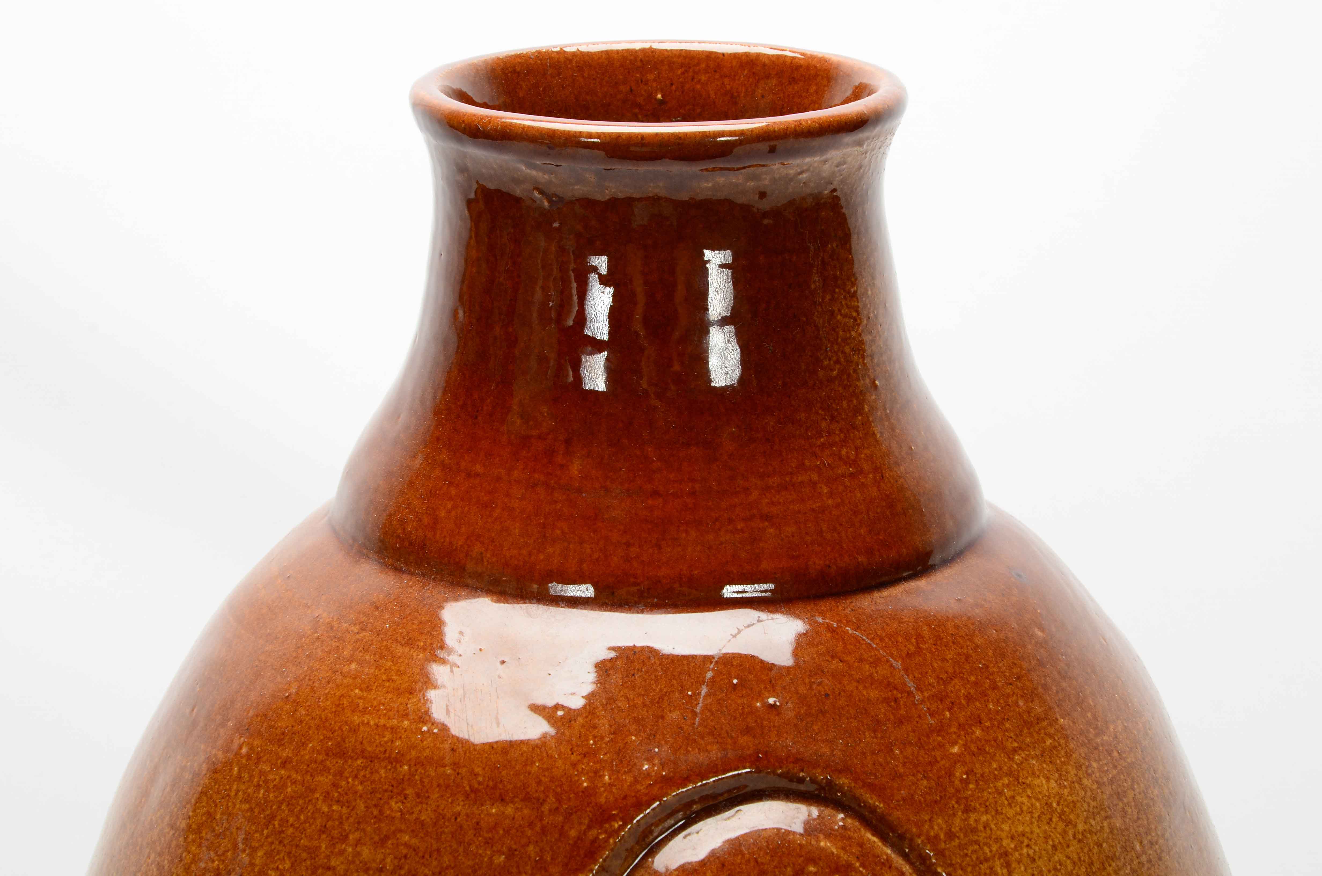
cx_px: 661
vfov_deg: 12.1
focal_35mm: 112
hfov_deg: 18.2
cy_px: 438
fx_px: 4123
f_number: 14
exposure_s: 1/160
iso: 250
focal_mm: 75
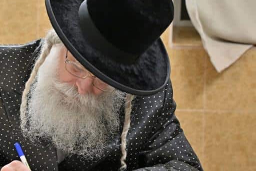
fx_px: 740
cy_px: 102
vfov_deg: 13.2
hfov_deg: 19.5
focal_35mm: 104
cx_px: 64
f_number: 4
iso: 1250
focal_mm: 52
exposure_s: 1/160
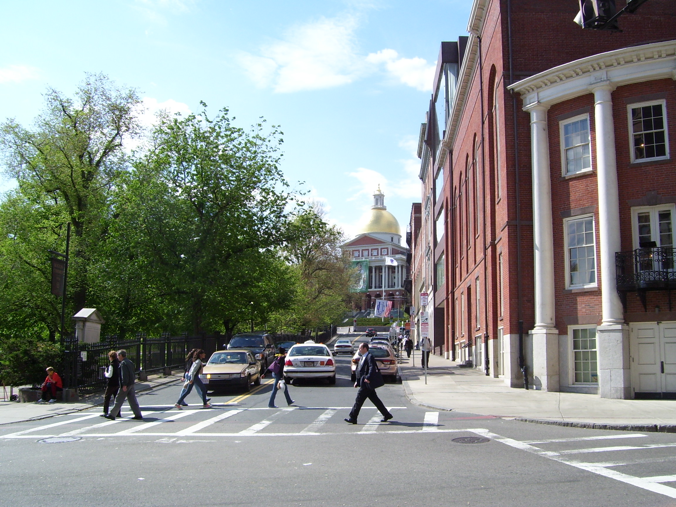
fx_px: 703
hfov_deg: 51.4
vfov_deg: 39.7
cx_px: 338
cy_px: 254
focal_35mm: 36
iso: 80
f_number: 4.8
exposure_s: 1/500
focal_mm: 6
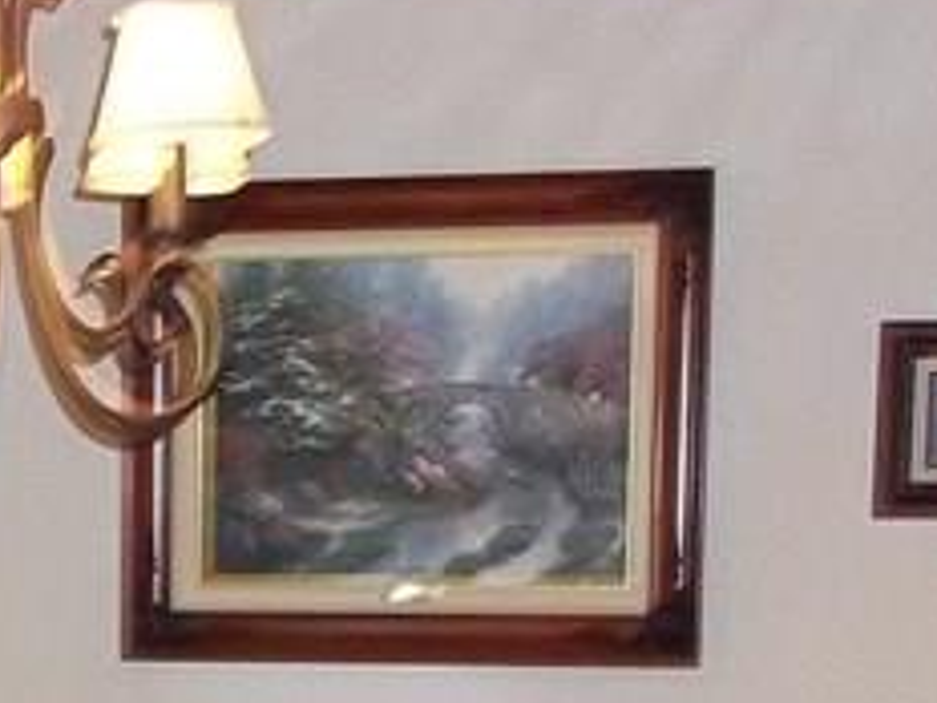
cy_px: 1172
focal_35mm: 141
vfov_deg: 10.1
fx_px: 3817
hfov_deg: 13.6
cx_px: -170
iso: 320
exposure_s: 1/30
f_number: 2.9
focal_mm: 5.7
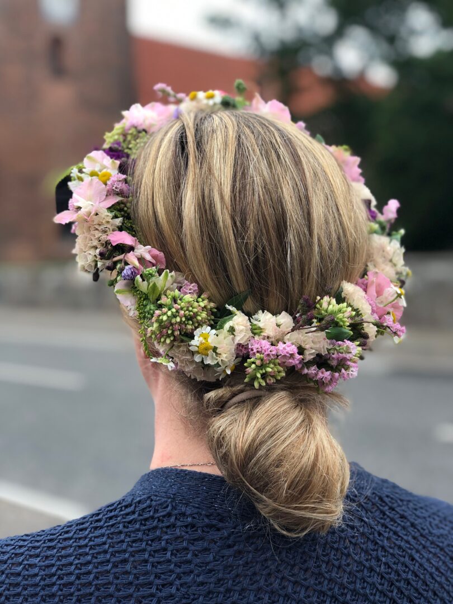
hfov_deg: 28.0
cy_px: 302
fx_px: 907
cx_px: 226
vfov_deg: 36.8
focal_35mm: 52
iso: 25
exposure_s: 1/100
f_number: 2.4
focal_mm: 6
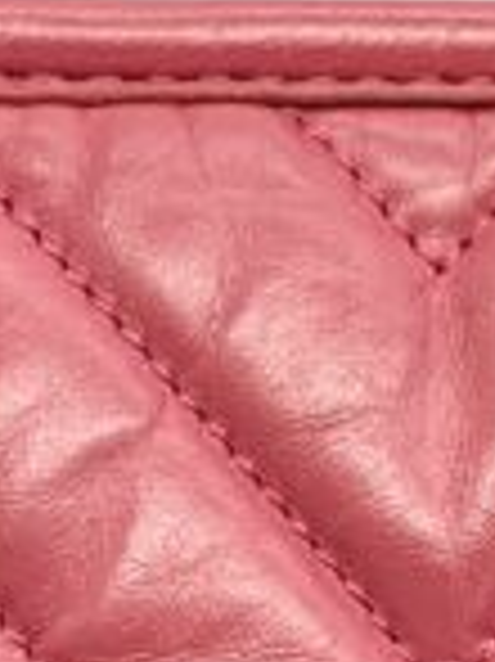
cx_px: 482
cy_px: 657
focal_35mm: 181
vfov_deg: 10.8
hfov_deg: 8.2
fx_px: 3456
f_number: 1.8
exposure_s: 1/102
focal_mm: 4.25
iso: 25
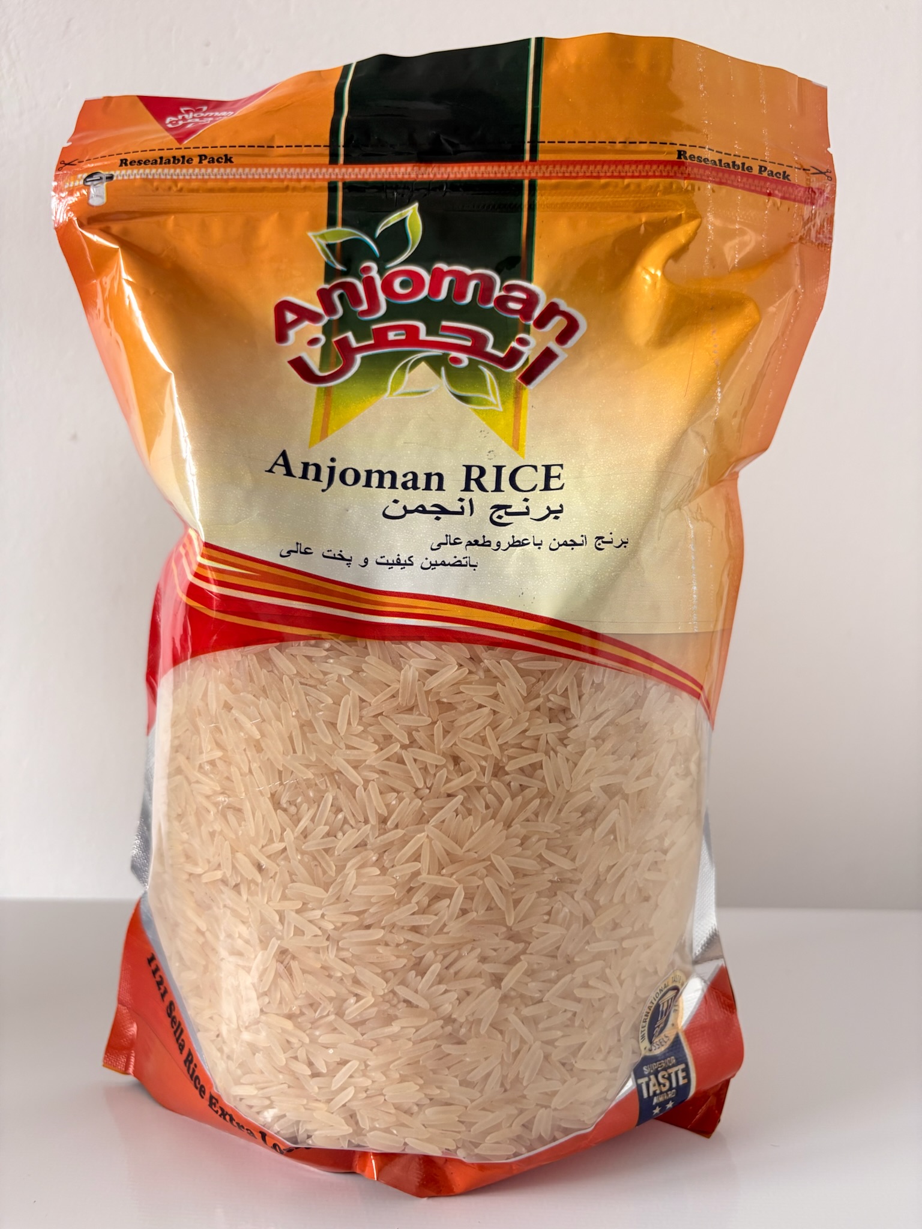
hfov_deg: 53.1
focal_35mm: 26
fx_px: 923
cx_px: 461
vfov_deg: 67.3
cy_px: 614
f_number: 1.6
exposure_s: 1/121
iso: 125
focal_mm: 5.96
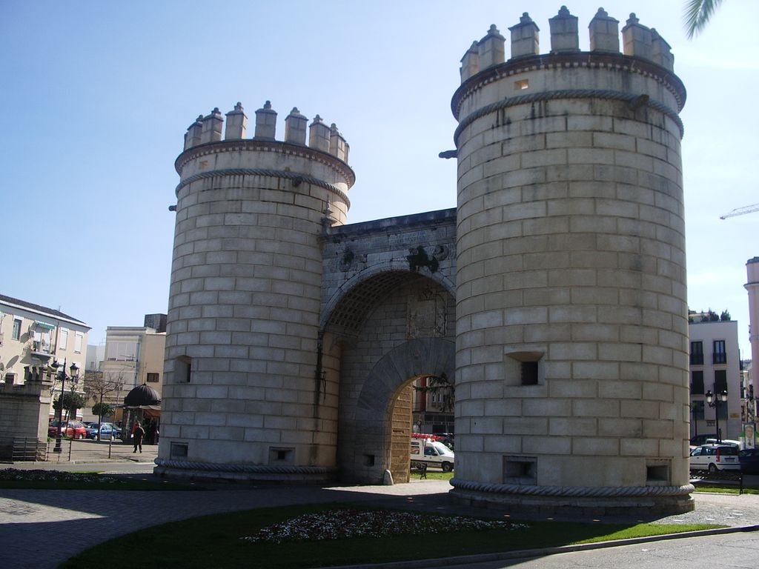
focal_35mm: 35
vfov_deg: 40.7
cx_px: 380
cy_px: 284
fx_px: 767
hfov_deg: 52.6
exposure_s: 1/400
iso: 50
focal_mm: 5.8
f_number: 4.3
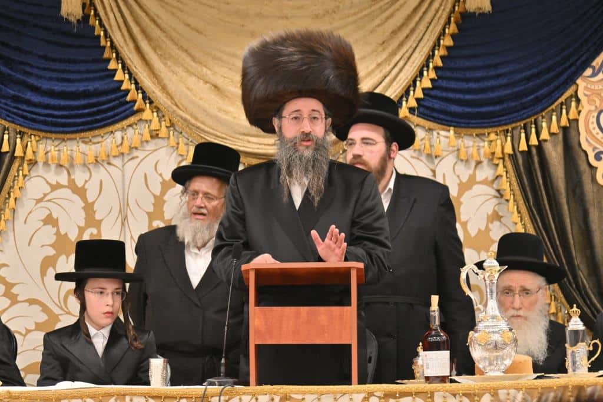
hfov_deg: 11.4
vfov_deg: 7.6
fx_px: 3014
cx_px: 302
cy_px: 201
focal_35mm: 180
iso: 640
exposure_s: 1/320
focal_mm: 120
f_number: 4
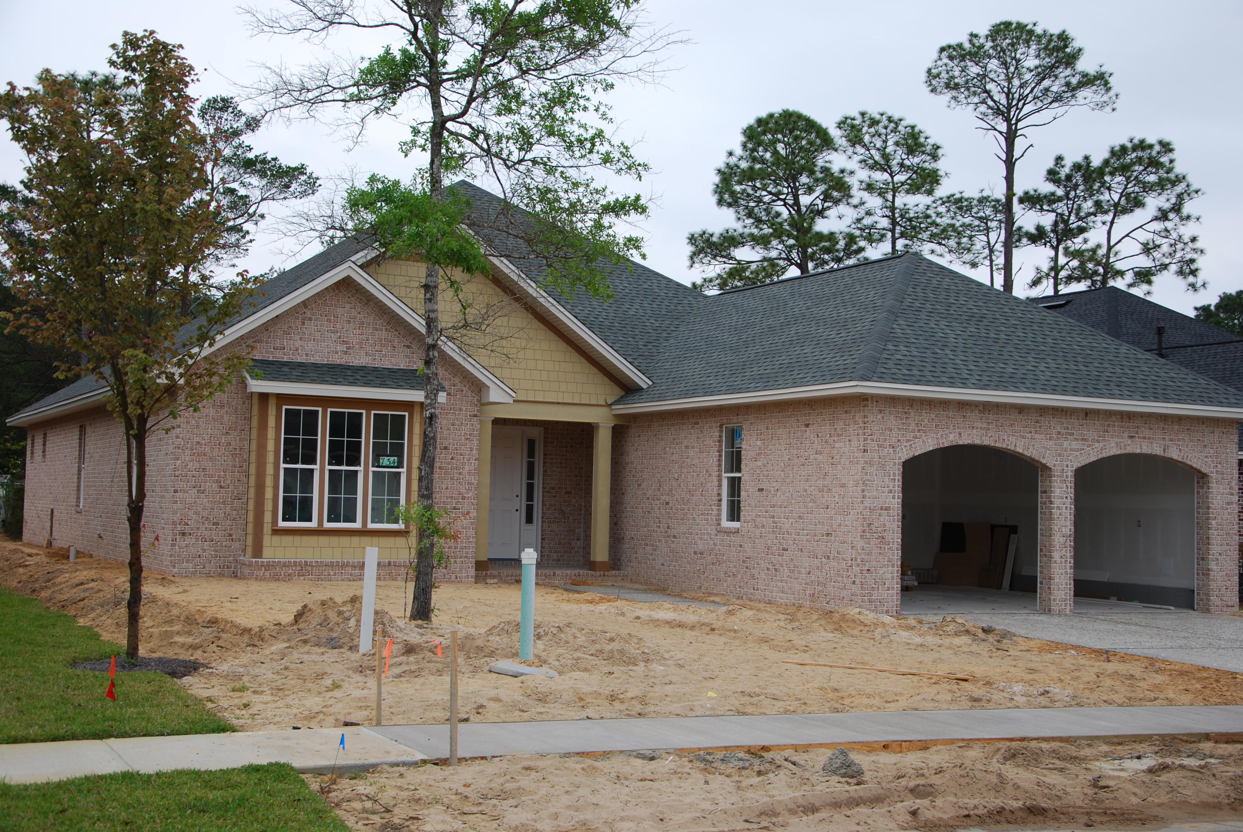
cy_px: 416
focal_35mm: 45
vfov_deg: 29.9
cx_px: 622
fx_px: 1556
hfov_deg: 43.6
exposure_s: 1/125
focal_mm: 30
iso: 110
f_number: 5.6
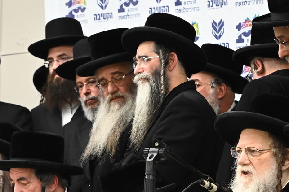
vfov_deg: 5.6
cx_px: 142
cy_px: 154
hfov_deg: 8.4
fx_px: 1958
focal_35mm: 244
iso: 2500
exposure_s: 1/125
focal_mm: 112
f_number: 7.1
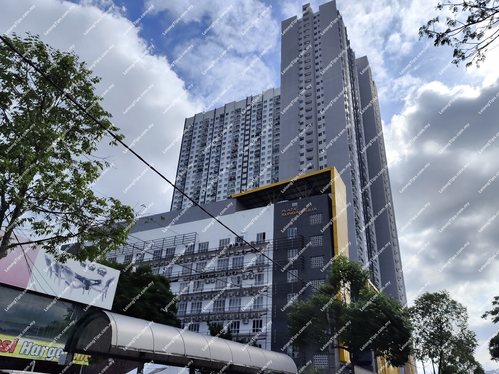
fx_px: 332
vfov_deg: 58.9
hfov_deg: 73.9
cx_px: 250
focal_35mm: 23
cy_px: 187
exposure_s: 1/2644
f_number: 1.65
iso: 50
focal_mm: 6.14
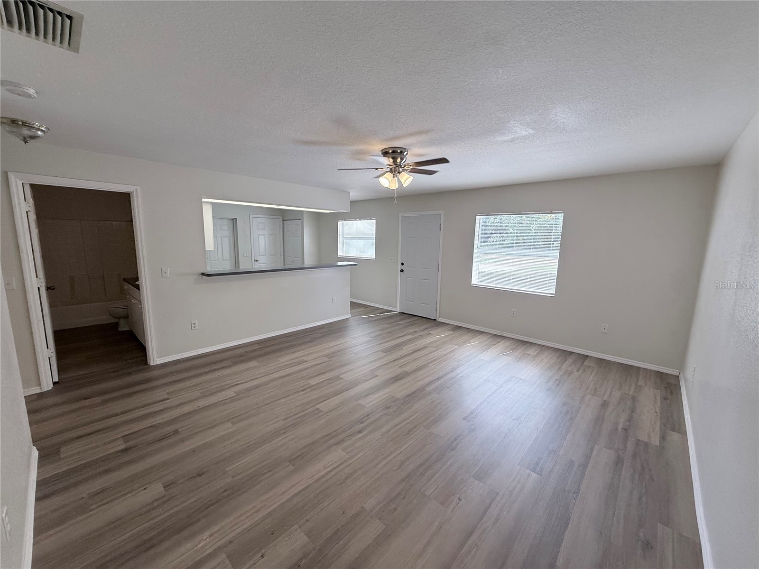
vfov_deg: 85.7
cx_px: 380
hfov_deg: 102.1
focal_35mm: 14
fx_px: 307
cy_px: 284
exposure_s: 1/120
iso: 80
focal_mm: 2.22
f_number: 2.2
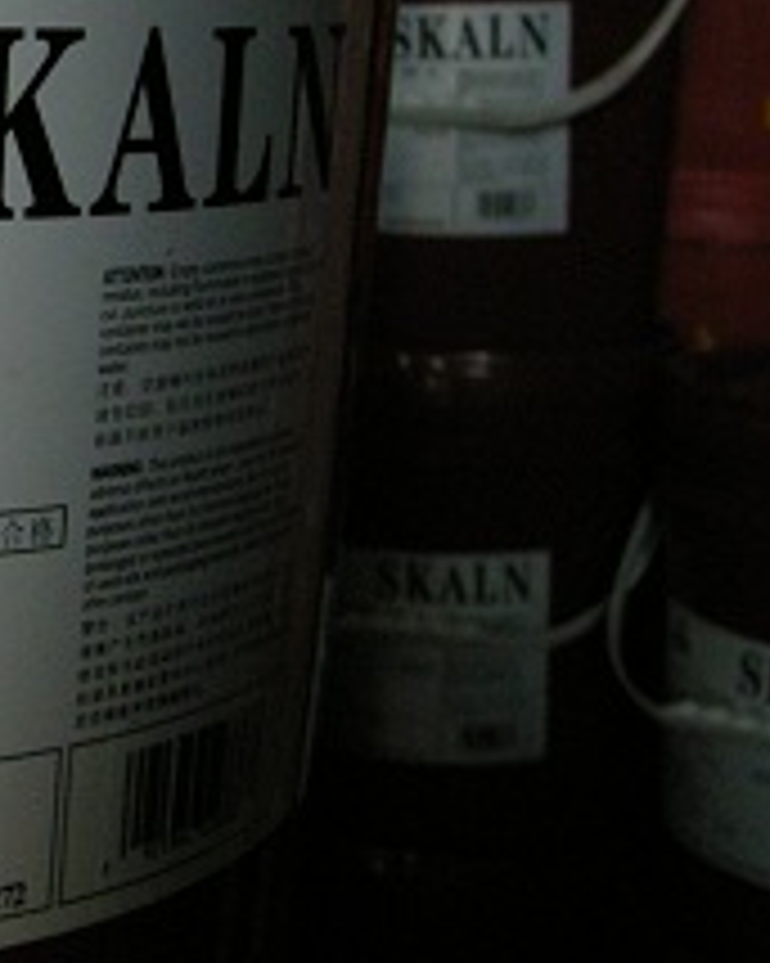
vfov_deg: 23.9
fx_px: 2281
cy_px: 439
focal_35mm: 80
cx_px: -257
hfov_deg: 17.8
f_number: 2.8
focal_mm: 5.7
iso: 244
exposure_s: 1/64.1
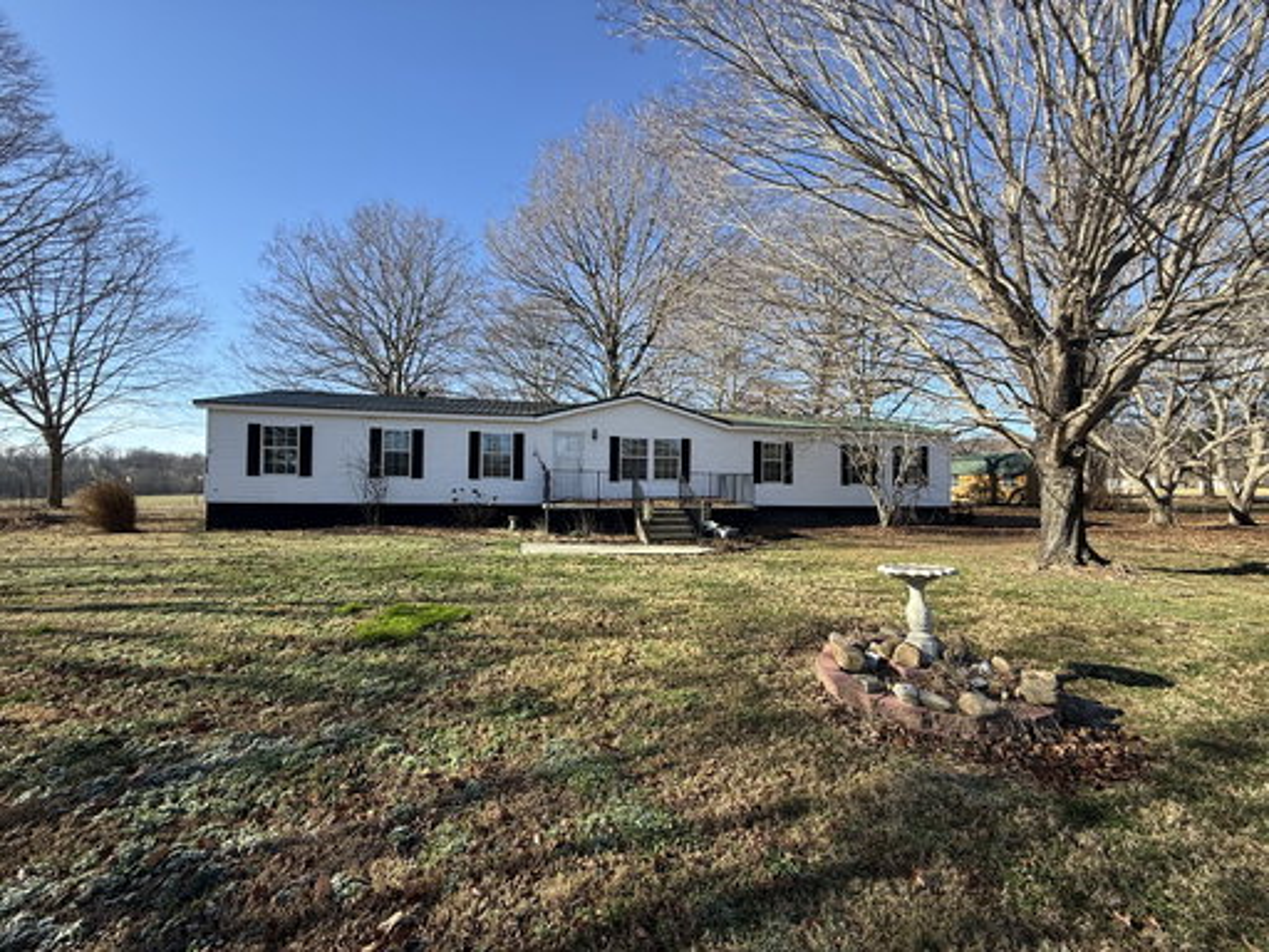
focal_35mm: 14
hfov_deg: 102.1
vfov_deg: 85.7
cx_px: 634
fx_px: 513
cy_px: 476
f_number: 2.2
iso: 50
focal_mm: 2.22
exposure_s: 1/638
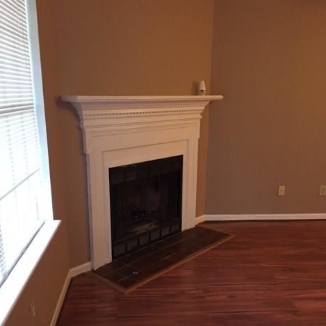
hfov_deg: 47.2
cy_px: 205
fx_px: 373
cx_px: 163
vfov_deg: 46.8
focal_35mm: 35
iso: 100
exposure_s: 1/10
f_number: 2.2
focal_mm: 4.15
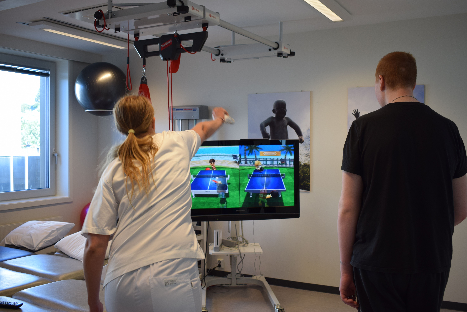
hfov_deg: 53.1
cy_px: 156
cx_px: 234
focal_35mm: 36
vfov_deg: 36.9
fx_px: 467
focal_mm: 24
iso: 400
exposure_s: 1/80
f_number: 4.5
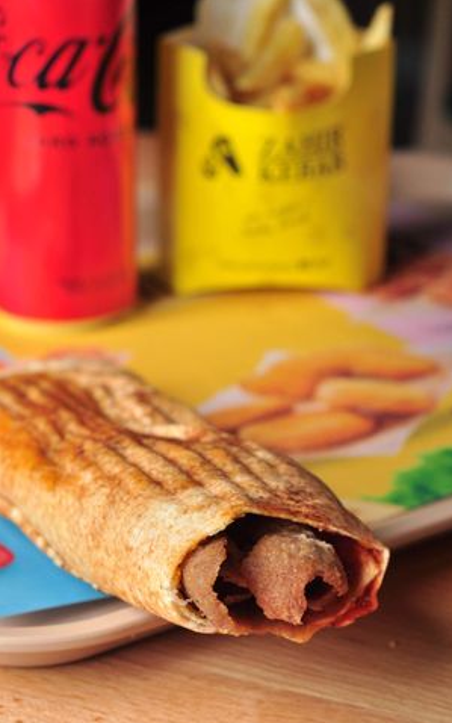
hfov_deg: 16.9
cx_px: 240
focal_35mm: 77
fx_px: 1517
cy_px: 362
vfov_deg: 26.8
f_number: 5.6
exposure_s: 1/160
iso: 250
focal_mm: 50
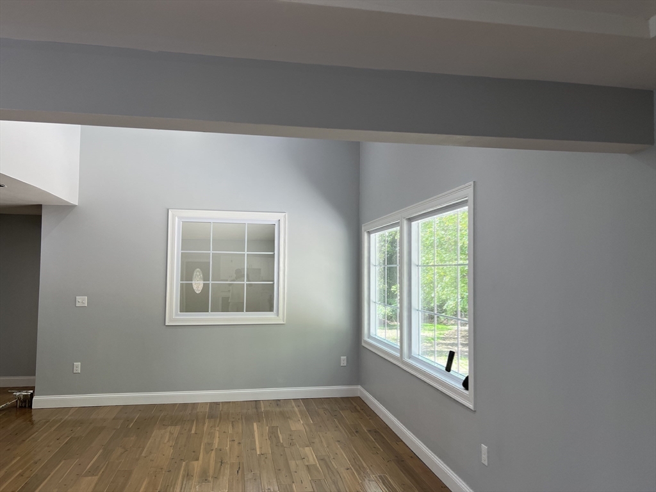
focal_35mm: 26
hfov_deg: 67.3
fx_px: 493
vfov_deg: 53.1
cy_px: 246
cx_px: 328
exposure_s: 1/121
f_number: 1.5
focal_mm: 5.7
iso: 50
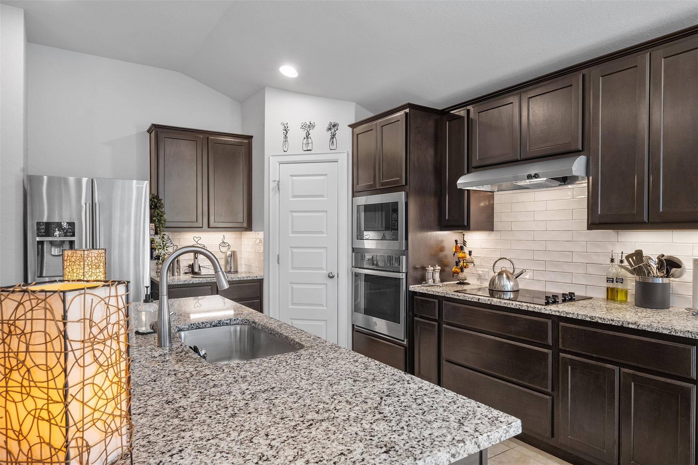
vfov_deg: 59.5
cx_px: 349
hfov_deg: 81.2
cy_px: 232
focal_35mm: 21
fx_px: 407
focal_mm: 21
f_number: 9
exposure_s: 1/15
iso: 400
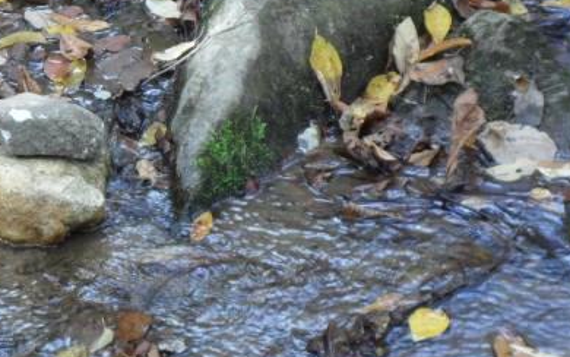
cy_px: 1
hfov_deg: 10.1
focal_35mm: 206
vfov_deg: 6.4
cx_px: -69
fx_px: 3201
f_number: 3.9
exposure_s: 1/60
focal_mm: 13.2
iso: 160
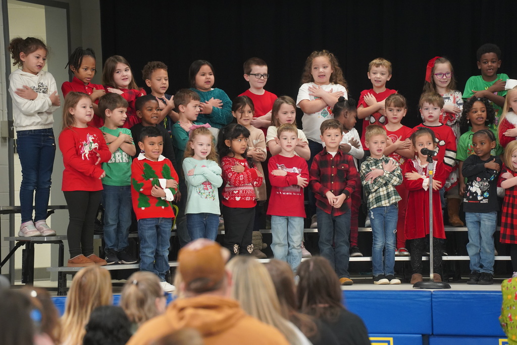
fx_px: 2585
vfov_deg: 7.6
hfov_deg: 11.4
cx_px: 258
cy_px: 172
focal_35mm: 180
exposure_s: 1/200
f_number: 4
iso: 5000
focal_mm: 180
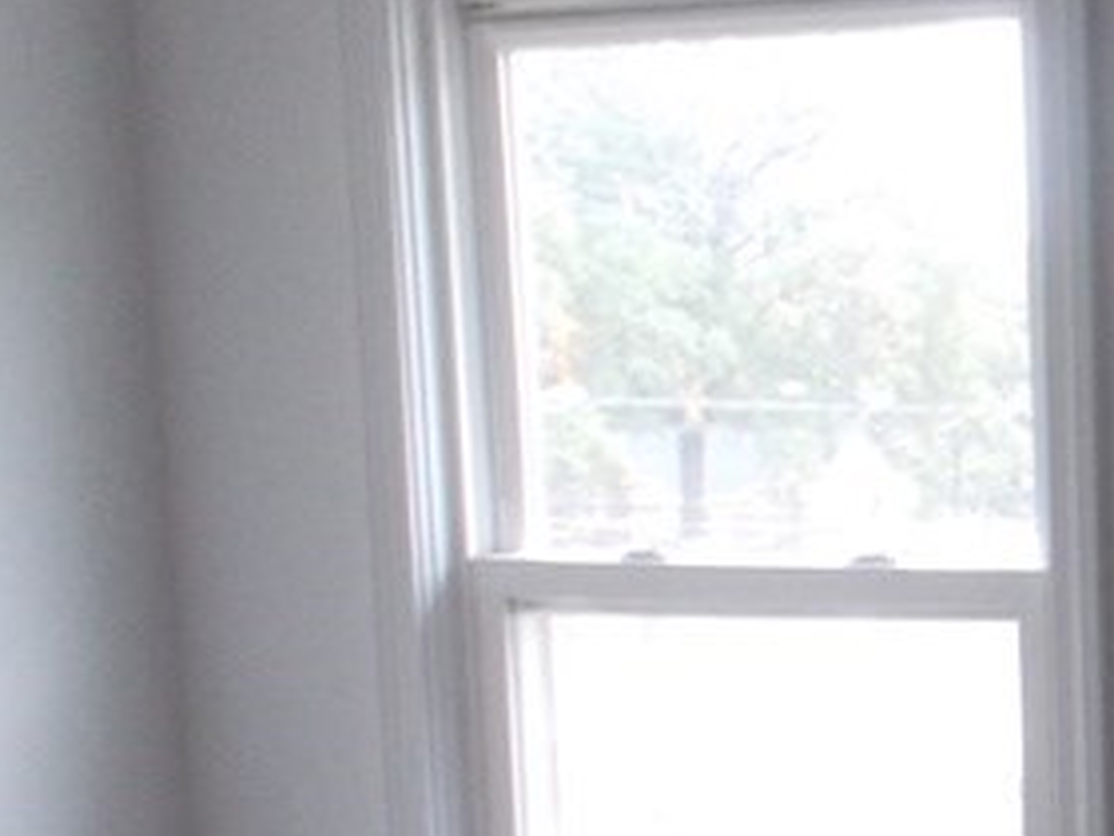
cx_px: 1639
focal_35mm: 106
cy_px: 868
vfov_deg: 13.7
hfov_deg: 16.9
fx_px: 3411
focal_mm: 4.1
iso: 200
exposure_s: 1/30
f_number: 3.3
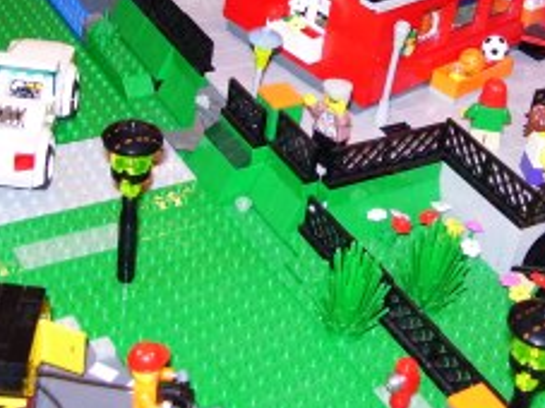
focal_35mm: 71
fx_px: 1117
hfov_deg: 27.3
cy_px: 74
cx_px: 334
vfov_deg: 20.4
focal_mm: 6
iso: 80
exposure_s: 1/60
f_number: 2.7
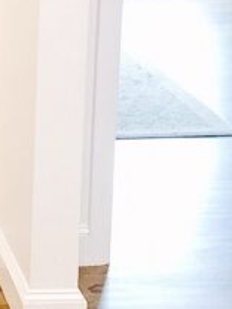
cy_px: 159
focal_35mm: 138
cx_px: -232
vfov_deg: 14.3
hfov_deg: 10.0
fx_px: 1233
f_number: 1.8
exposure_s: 1/15
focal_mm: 4
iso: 64
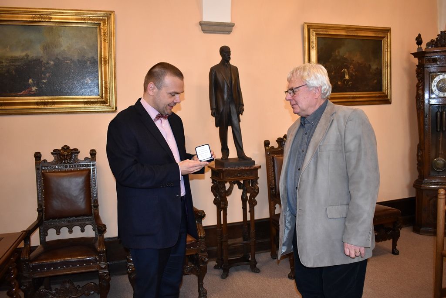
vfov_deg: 43.6
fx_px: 372
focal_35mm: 30
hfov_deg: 61.9
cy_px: 149
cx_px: 223
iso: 1600
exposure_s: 1/60
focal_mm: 20
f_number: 3.5
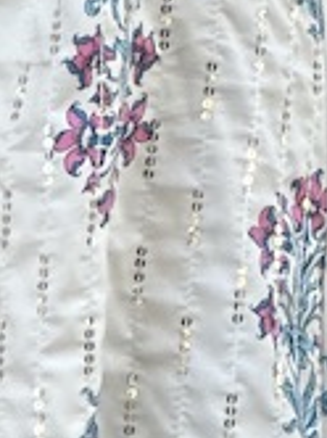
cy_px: -388
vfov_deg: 3.3
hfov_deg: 2.5
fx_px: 7514
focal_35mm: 595
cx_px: 121
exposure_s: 1/124
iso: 20
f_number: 2.8
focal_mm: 9
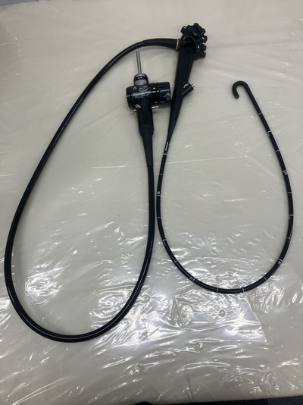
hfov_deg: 49.7
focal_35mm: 28
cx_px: 152
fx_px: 327
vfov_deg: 63.5
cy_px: 202
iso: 50
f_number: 1.8
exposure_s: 1/121
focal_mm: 3.99
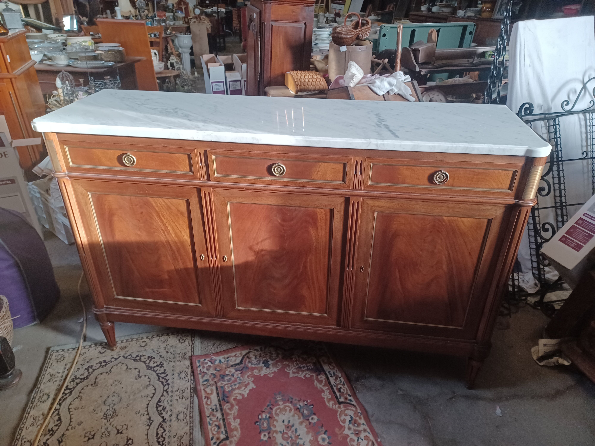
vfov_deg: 54.9
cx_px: 298
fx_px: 430
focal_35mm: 25
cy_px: 223
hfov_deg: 69.4
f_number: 1.8
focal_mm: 4.6
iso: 320
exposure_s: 1/33.3
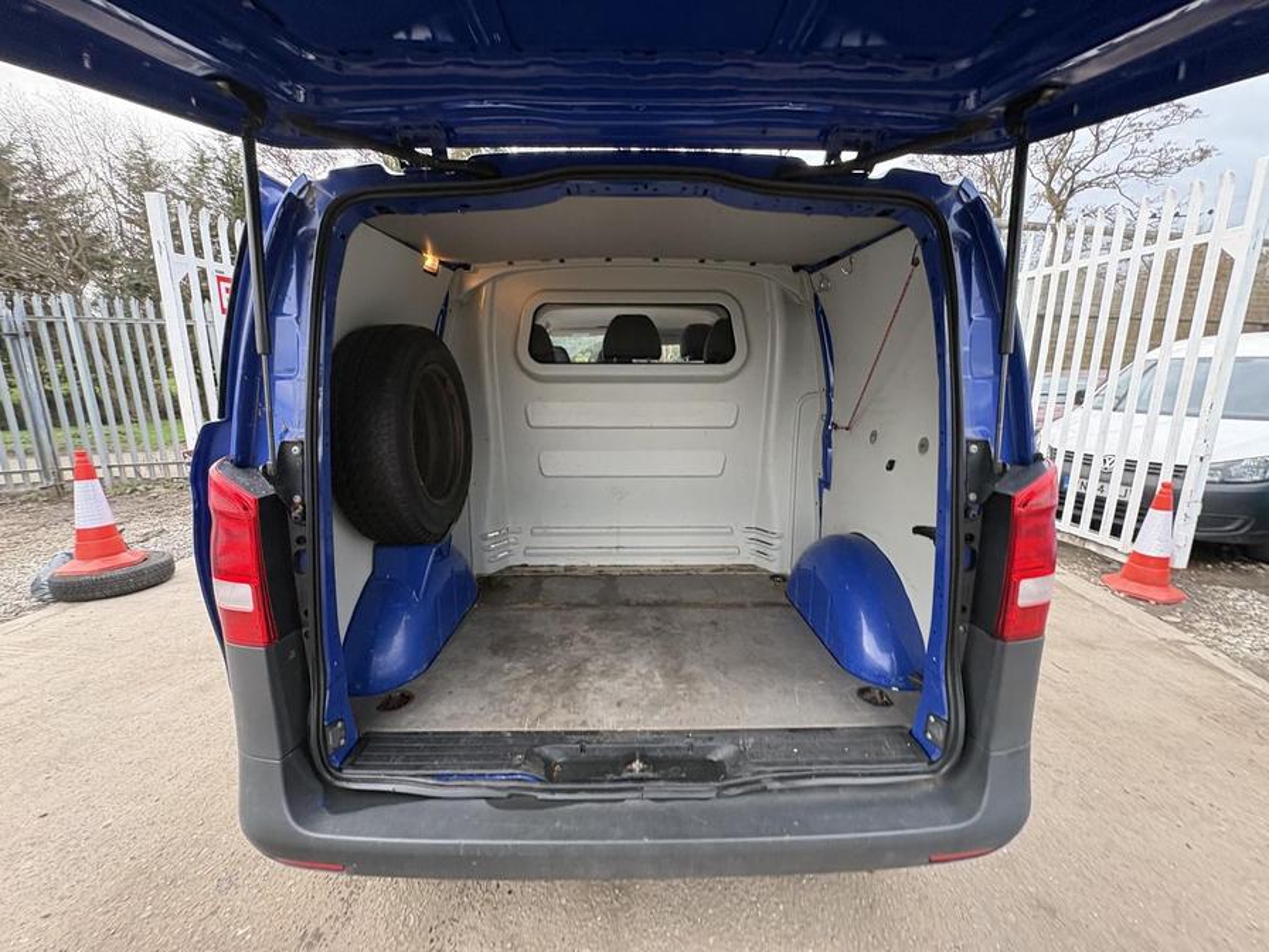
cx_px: 634
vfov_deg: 85.7
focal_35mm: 14
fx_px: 513
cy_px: 476
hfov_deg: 102.1
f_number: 2.2
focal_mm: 2.22
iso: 250
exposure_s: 1/63
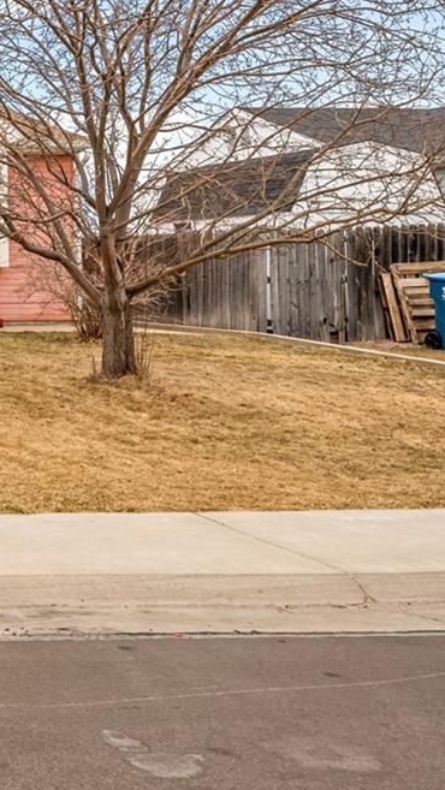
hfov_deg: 16.8
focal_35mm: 52
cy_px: 272
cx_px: -458
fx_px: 1096
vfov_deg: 39.3
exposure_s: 1/30
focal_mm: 20.5
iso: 160
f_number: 9
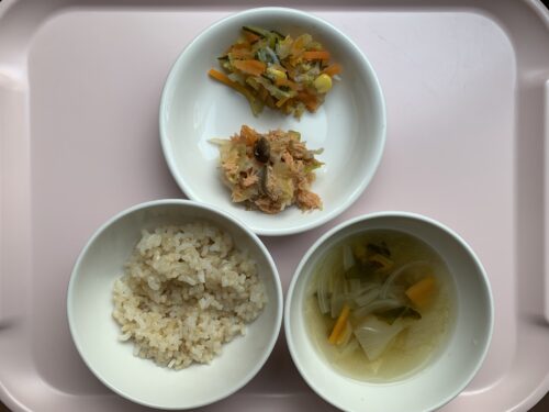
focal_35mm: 26
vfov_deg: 53.1
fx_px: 412
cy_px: 206
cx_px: 274
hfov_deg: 67.3
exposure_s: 1/213
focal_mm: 4.25
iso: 25
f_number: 1.8
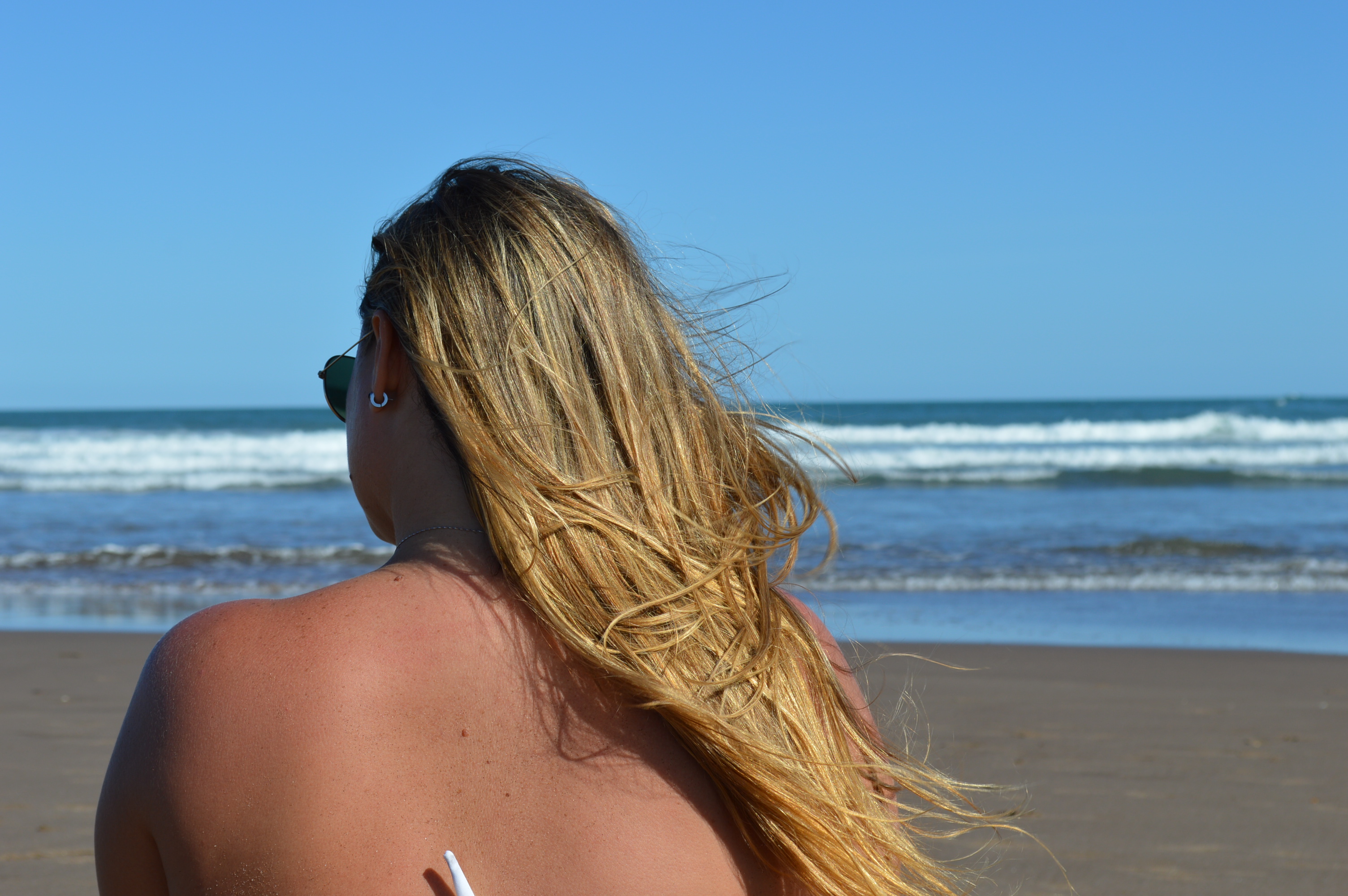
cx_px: 674
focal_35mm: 75
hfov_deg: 27.0
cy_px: 448
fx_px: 2806
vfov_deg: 18.1
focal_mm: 50
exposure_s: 1/320
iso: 100
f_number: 9
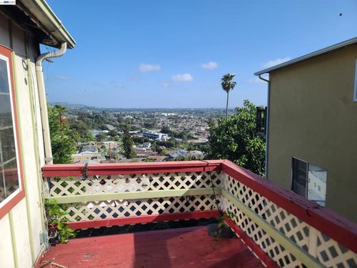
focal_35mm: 25
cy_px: 134
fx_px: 258
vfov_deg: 54.9
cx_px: 178
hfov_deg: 69.4
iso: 16
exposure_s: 1/740
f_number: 1.8
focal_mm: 7
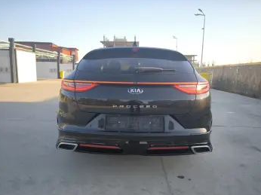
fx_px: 188
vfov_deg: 54.8
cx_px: 130
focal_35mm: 25
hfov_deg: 69.4
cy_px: 99
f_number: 1.9
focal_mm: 6.92
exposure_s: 1/358
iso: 50
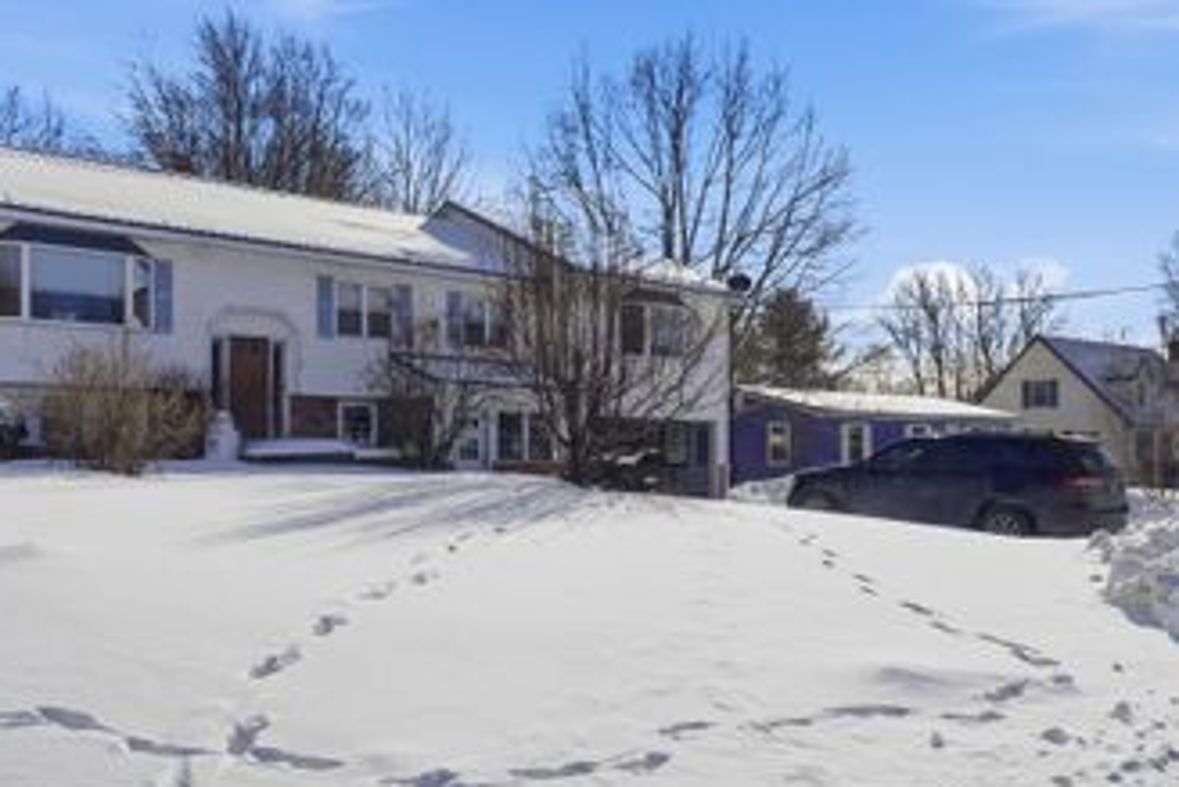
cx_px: 514
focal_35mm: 32
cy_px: 311
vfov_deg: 41.0
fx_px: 1048
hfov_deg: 58.5
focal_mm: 14
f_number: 11
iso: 100
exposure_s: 1/4000
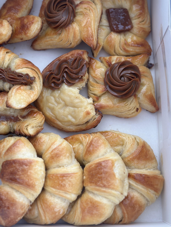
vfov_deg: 39.7
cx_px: 86
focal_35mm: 48
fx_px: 316
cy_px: 114
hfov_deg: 30.3
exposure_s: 1/62
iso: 125
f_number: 1.78
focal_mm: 6.86
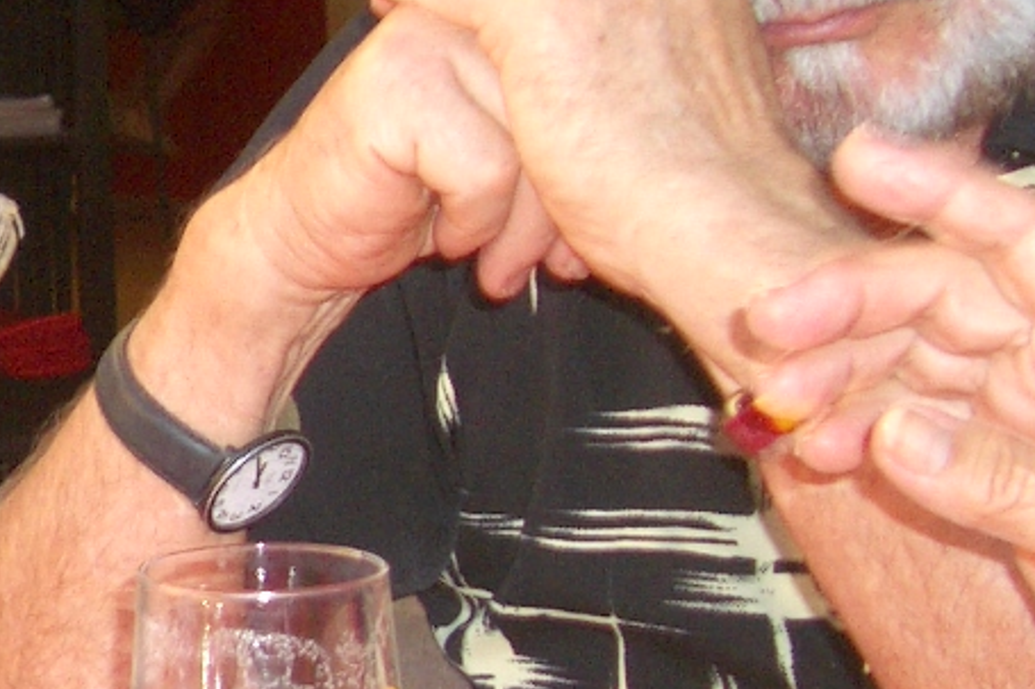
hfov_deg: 14.6
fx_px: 3678
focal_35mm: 128
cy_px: 139
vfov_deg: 10.7
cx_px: -641
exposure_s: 1/80
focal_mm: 5.8
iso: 100
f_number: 2.6
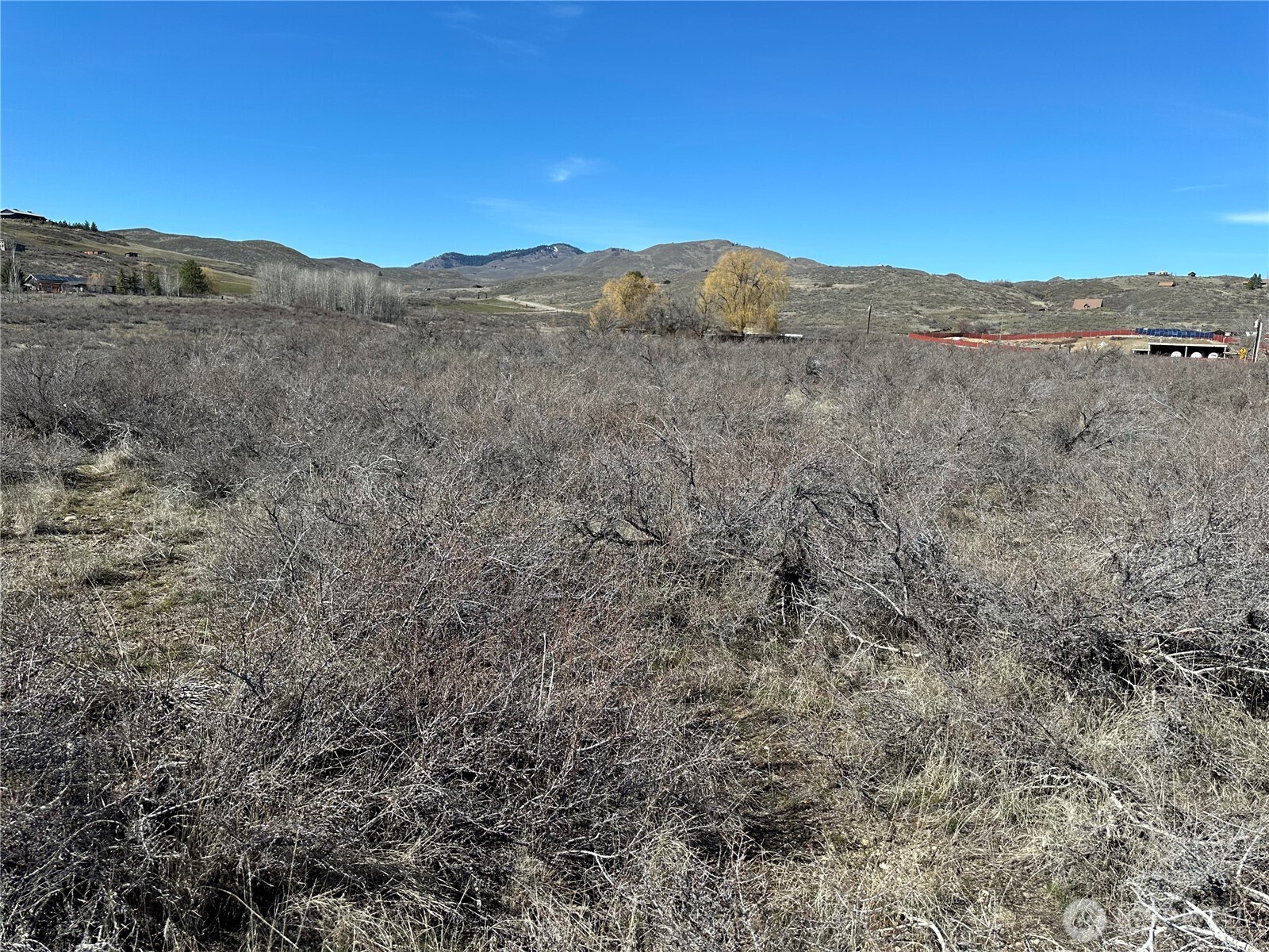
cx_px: 634
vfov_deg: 56.8
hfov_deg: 71.6
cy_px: 476
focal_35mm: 24
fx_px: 880
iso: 80
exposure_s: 1/4016
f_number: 1.78
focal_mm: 6.86
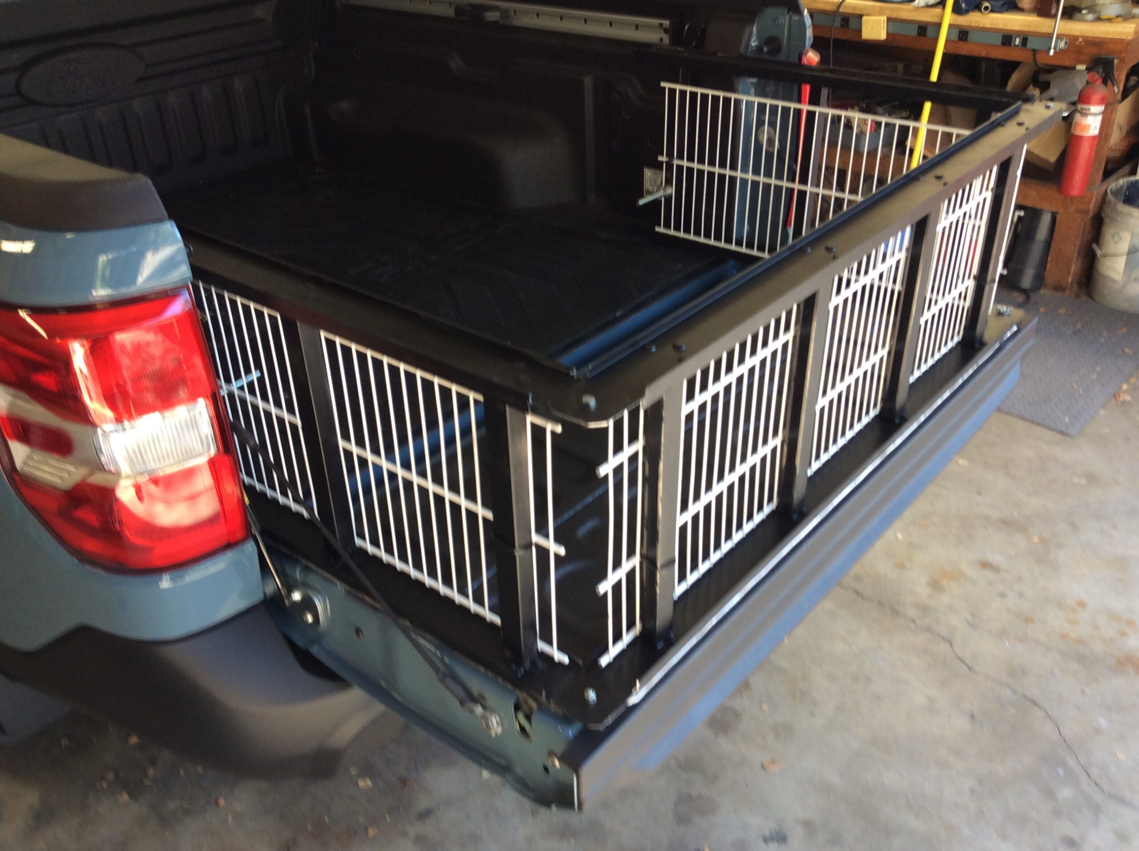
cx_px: 570
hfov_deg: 56.9
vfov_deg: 44.1
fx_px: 1051
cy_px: 426
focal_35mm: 32
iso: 32
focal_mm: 3.3
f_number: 2.4
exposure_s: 1/30
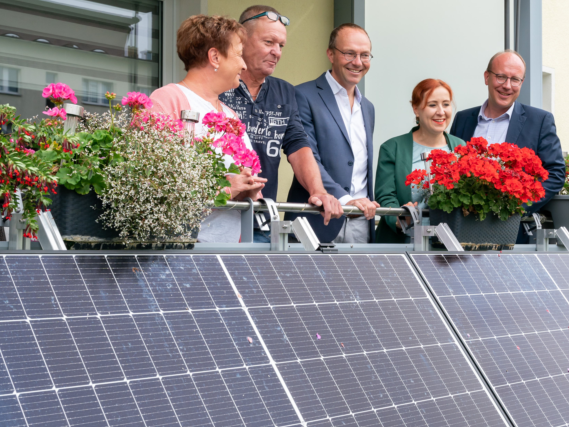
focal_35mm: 58
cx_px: 376
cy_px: 216
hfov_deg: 32.9
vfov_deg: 25.2
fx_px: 956
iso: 400
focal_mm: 34.1
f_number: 9
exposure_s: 1/200
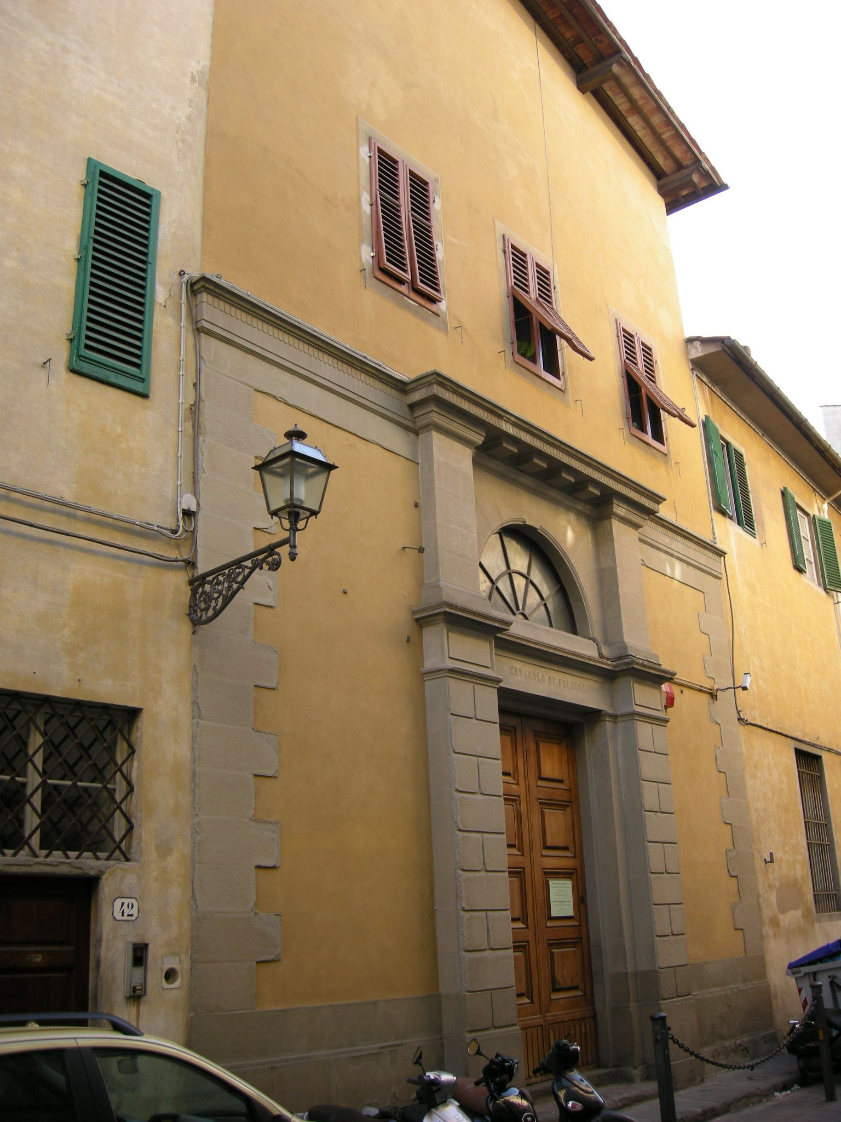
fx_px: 1166
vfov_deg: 51.4
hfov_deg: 39.7
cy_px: 561
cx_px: 420
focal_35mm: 36
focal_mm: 7.5
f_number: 2.7
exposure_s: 1/64.8
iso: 64
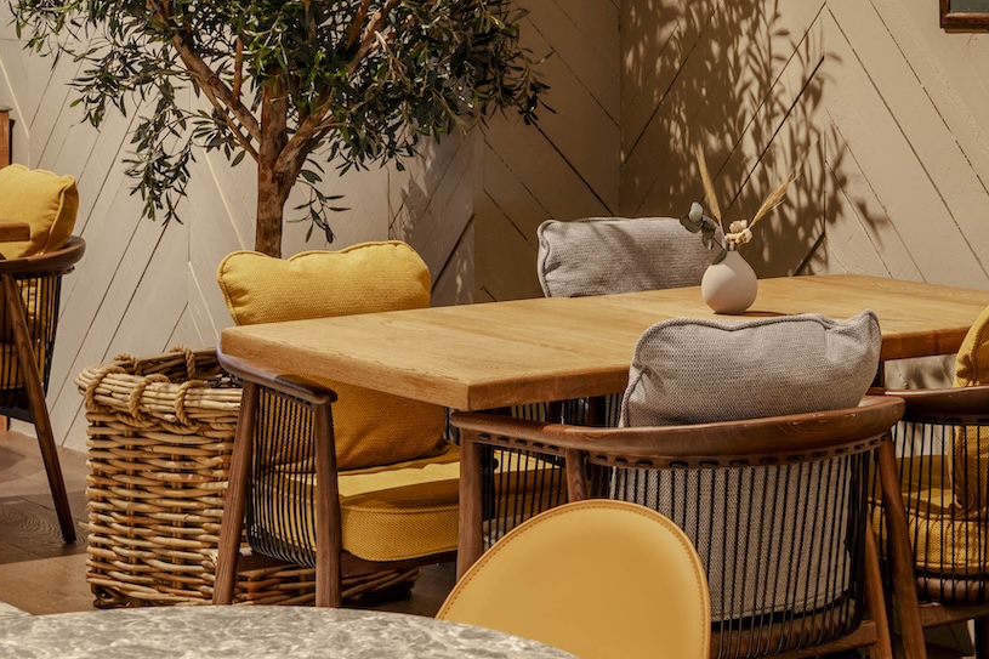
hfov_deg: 19.0
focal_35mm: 106
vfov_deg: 12.9
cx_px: 843
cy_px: 212
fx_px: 2911
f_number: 8
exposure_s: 1/2
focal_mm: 45
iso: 100
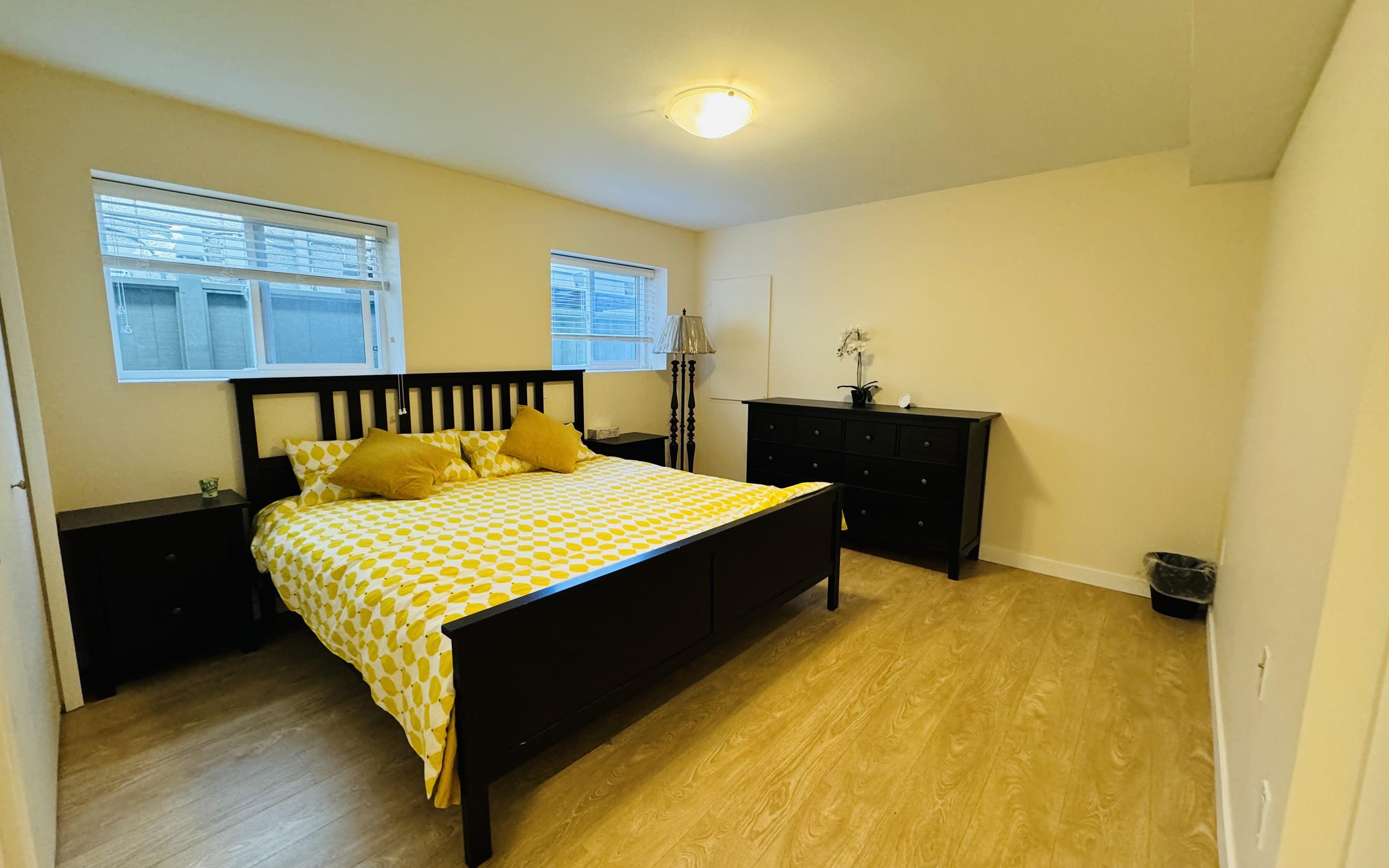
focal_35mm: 15
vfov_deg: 74.8
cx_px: 689
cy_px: 437
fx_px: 568
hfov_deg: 101.5
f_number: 2.2
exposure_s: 1/60
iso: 400
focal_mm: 2.22
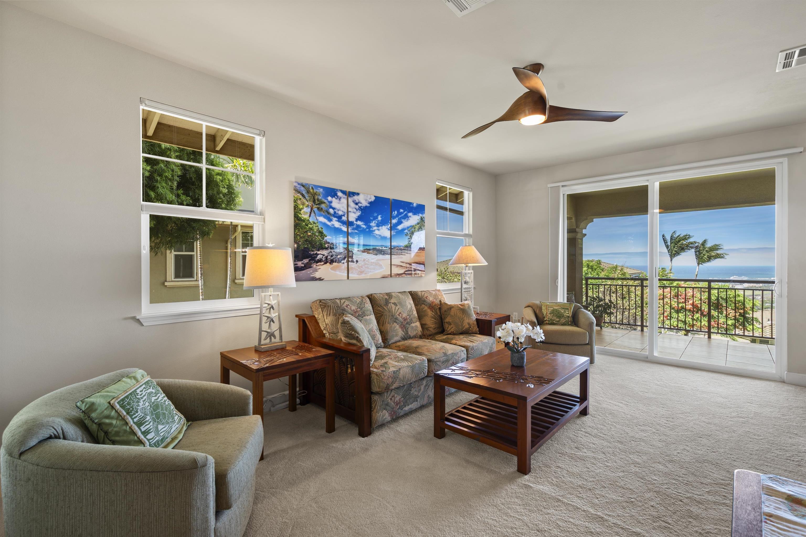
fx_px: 358
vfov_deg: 73.7
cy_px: 268
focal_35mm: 16
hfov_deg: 96.7
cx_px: 403
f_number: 8
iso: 100
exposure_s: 1/1.25
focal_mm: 16
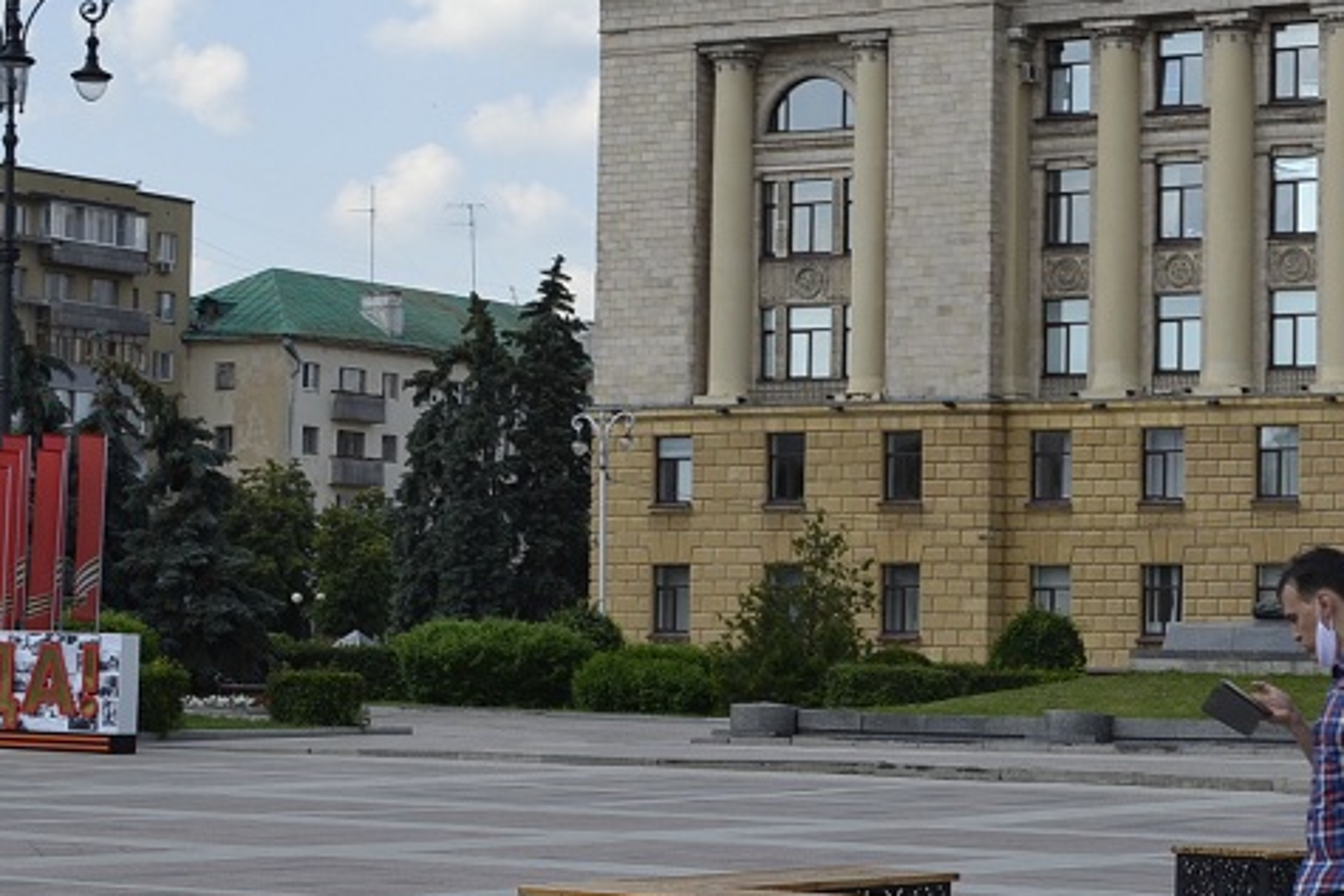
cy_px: 432
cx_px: 1010
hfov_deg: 20.1
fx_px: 3772
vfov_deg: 13.6
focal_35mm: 101
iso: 100
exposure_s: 1/200
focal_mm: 32
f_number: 7.1
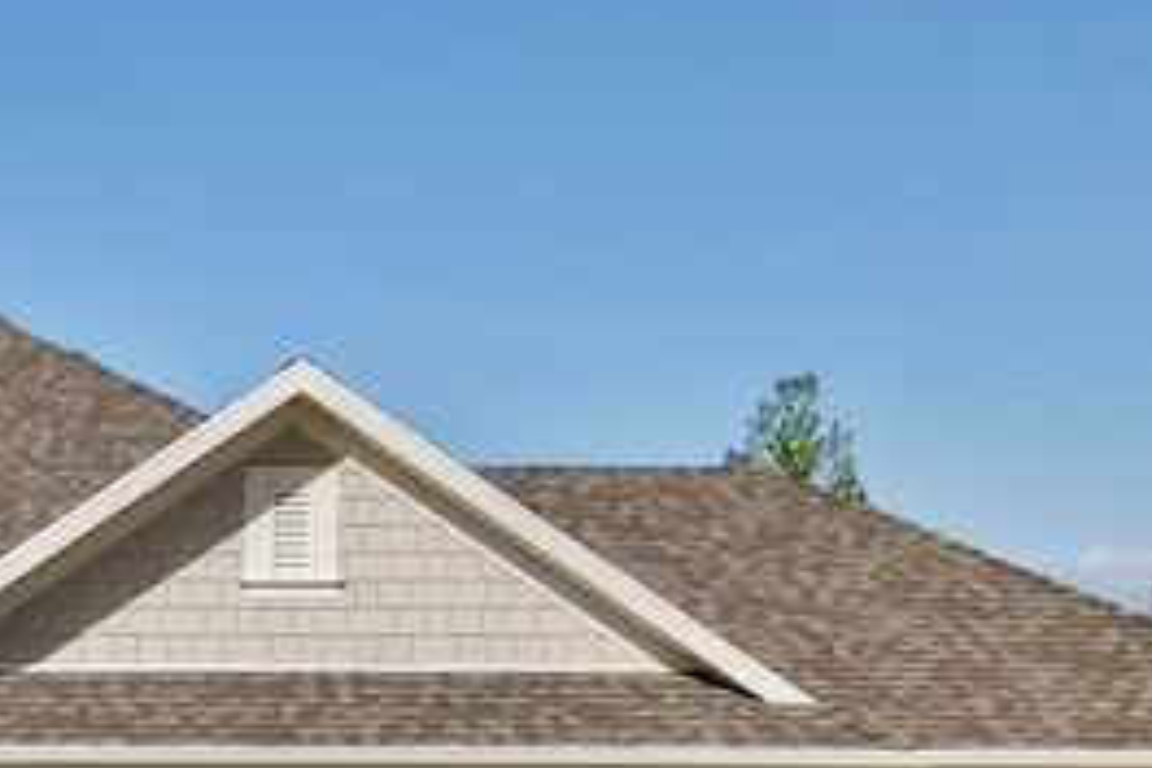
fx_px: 3104
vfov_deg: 13.6
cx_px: -319
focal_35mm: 97
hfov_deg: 19.5
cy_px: 999
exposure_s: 1/50
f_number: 1.8
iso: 160
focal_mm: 8.67
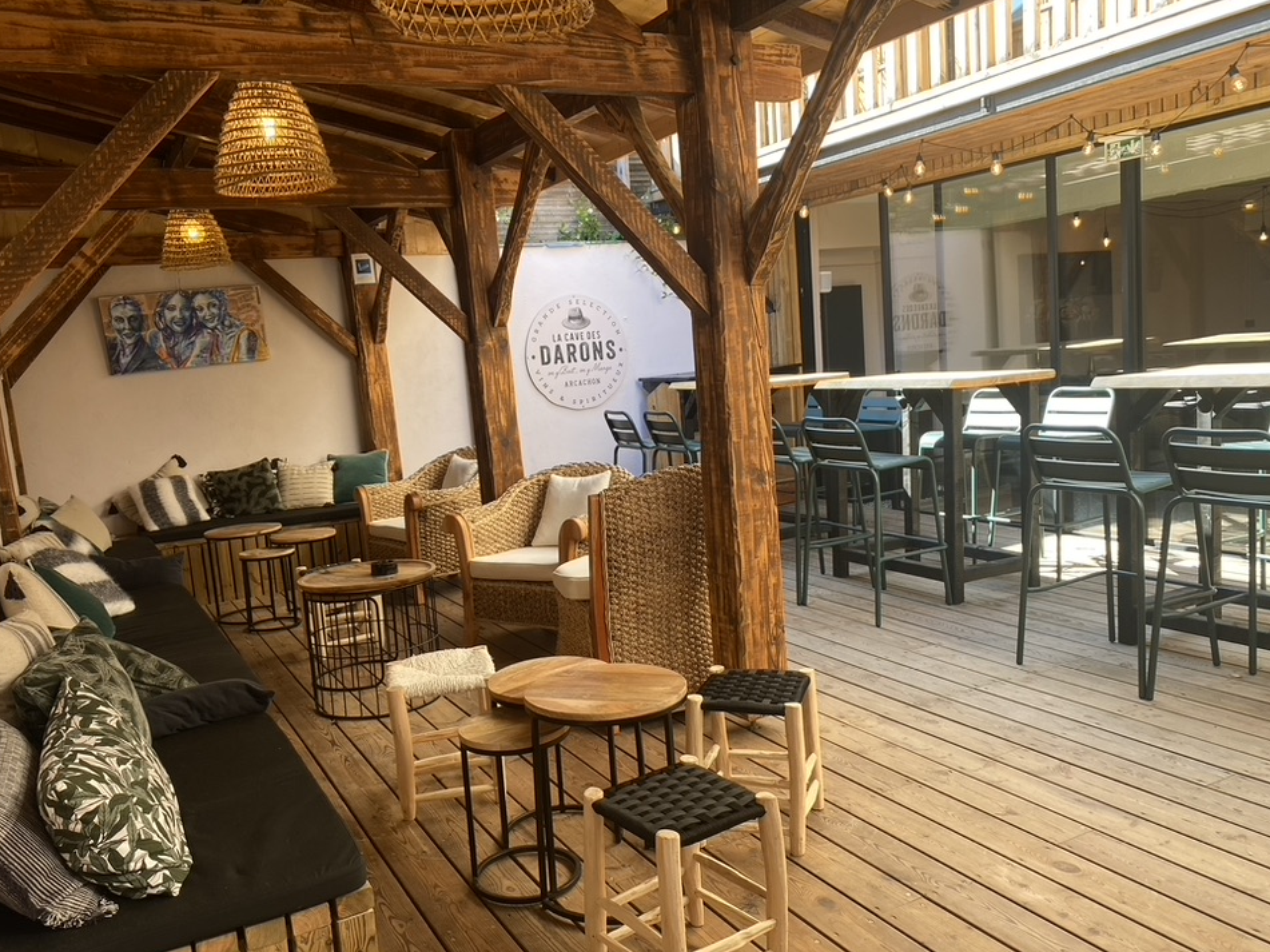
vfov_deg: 49.7
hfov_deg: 63.4
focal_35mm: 28
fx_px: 1027
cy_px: 487
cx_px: 604
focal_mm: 4.25
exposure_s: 1/122
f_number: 1.8
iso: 40
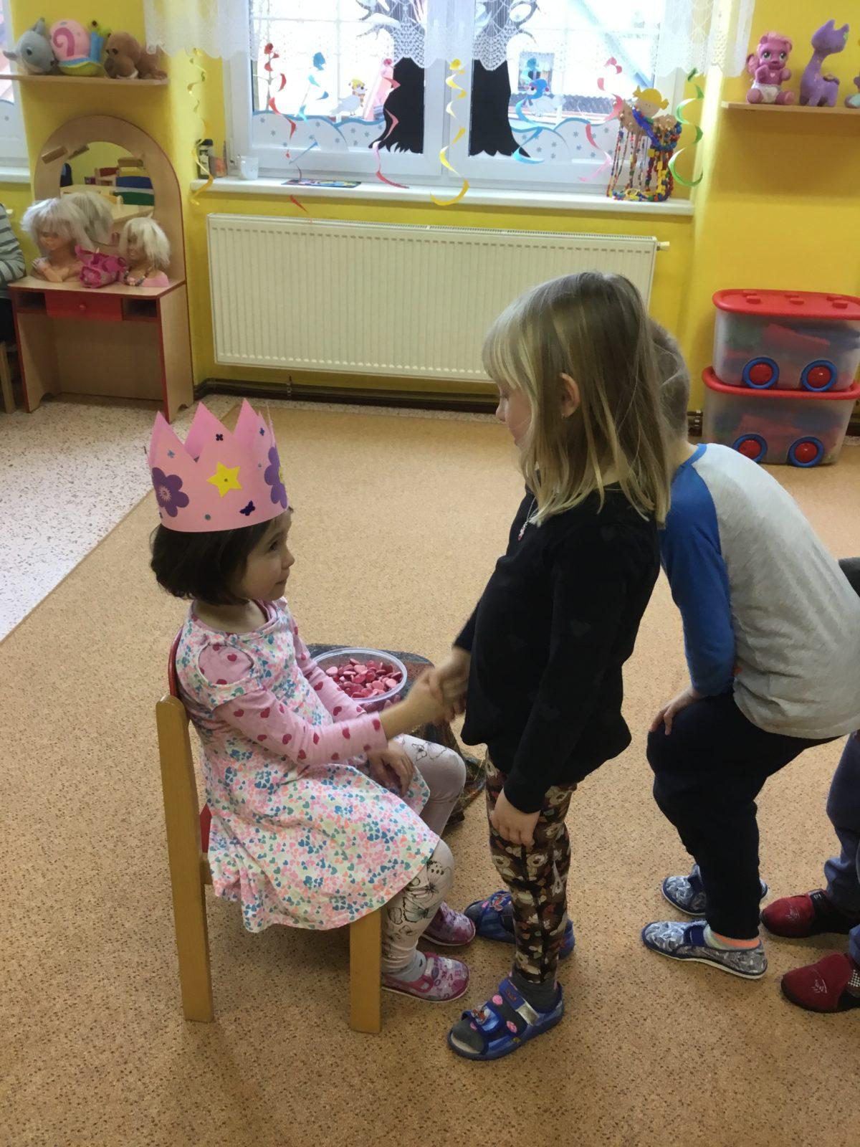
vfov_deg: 58.4
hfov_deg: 45.4
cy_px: 574
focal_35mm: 31
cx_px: 430
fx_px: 1027
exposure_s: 1/33
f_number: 2.4
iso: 80
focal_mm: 3.3
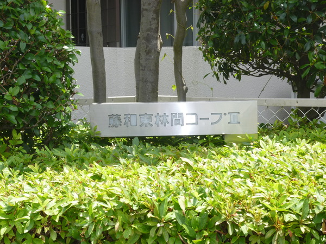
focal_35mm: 75
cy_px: 122
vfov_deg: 19.6
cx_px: 163
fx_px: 706
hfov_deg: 26.0
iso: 100
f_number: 5.3
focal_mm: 13.3
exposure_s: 1/200
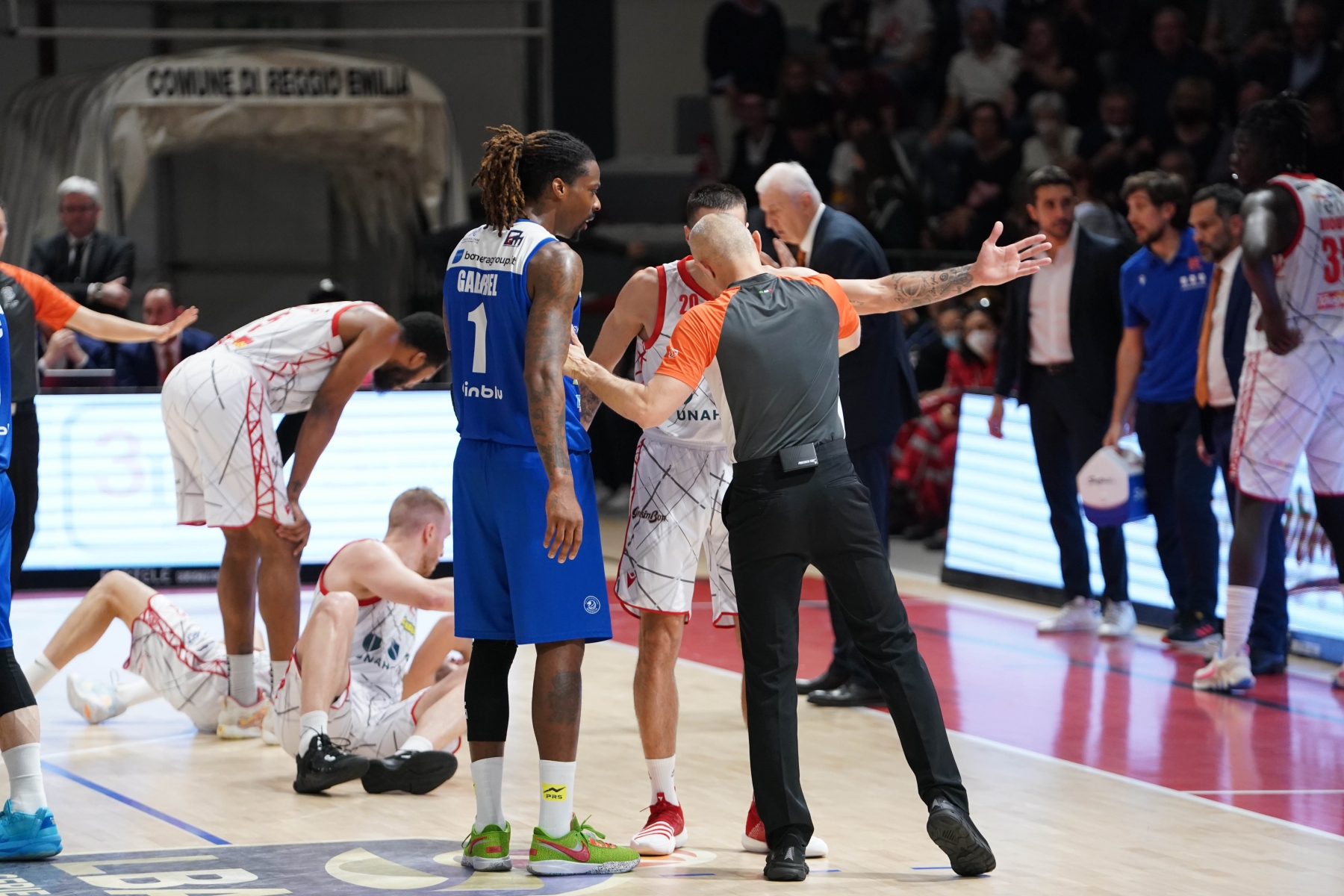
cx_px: 672
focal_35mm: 200
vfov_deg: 6.9
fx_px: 7466
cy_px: 448
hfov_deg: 10.3
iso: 3200
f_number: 3.5
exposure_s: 1/1250
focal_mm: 200
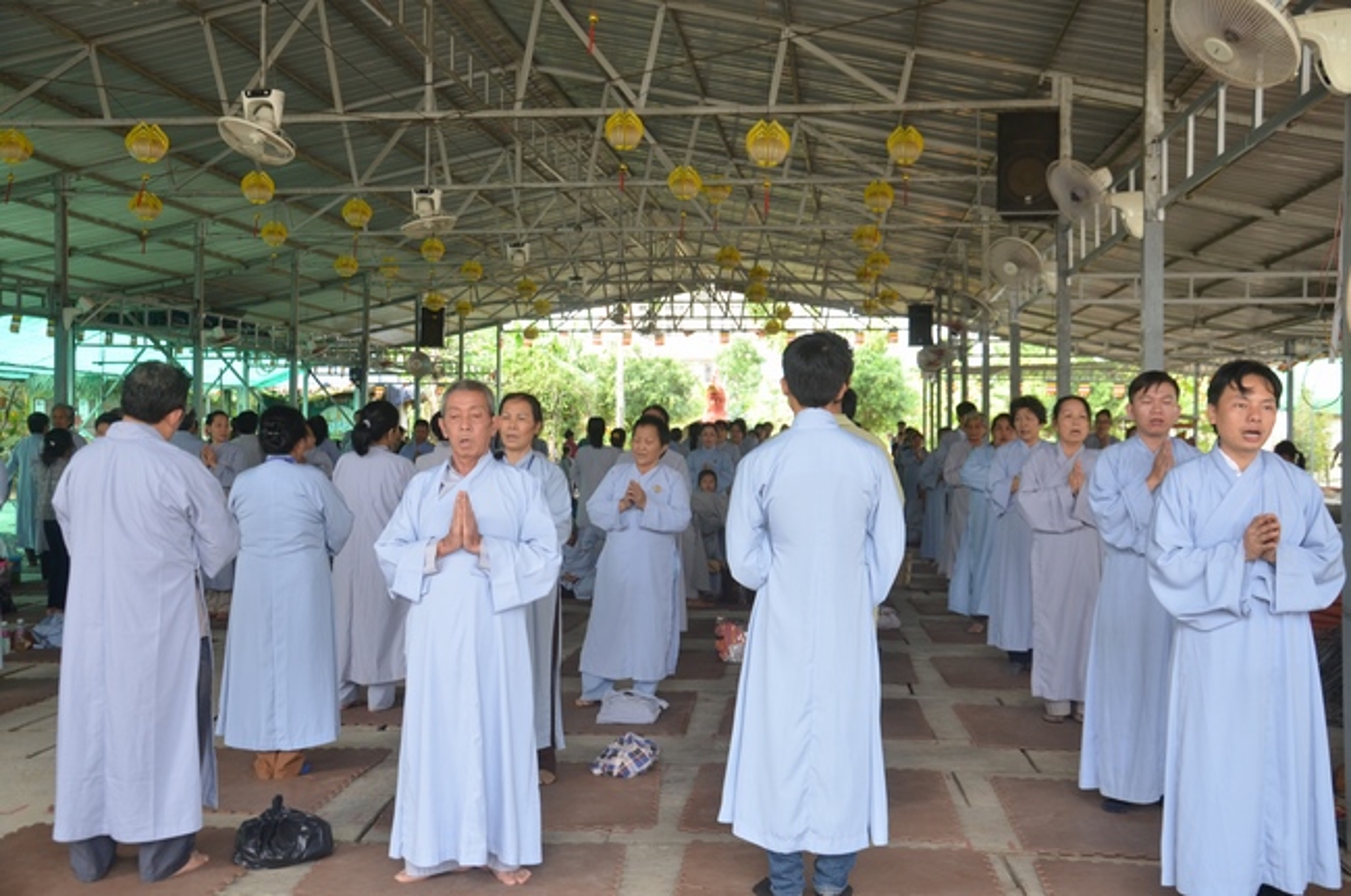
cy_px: 448
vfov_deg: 36.7
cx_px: 676
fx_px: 1349
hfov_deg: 53.2
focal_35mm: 36
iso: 400
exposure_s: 1/100
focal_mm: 24
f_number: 5
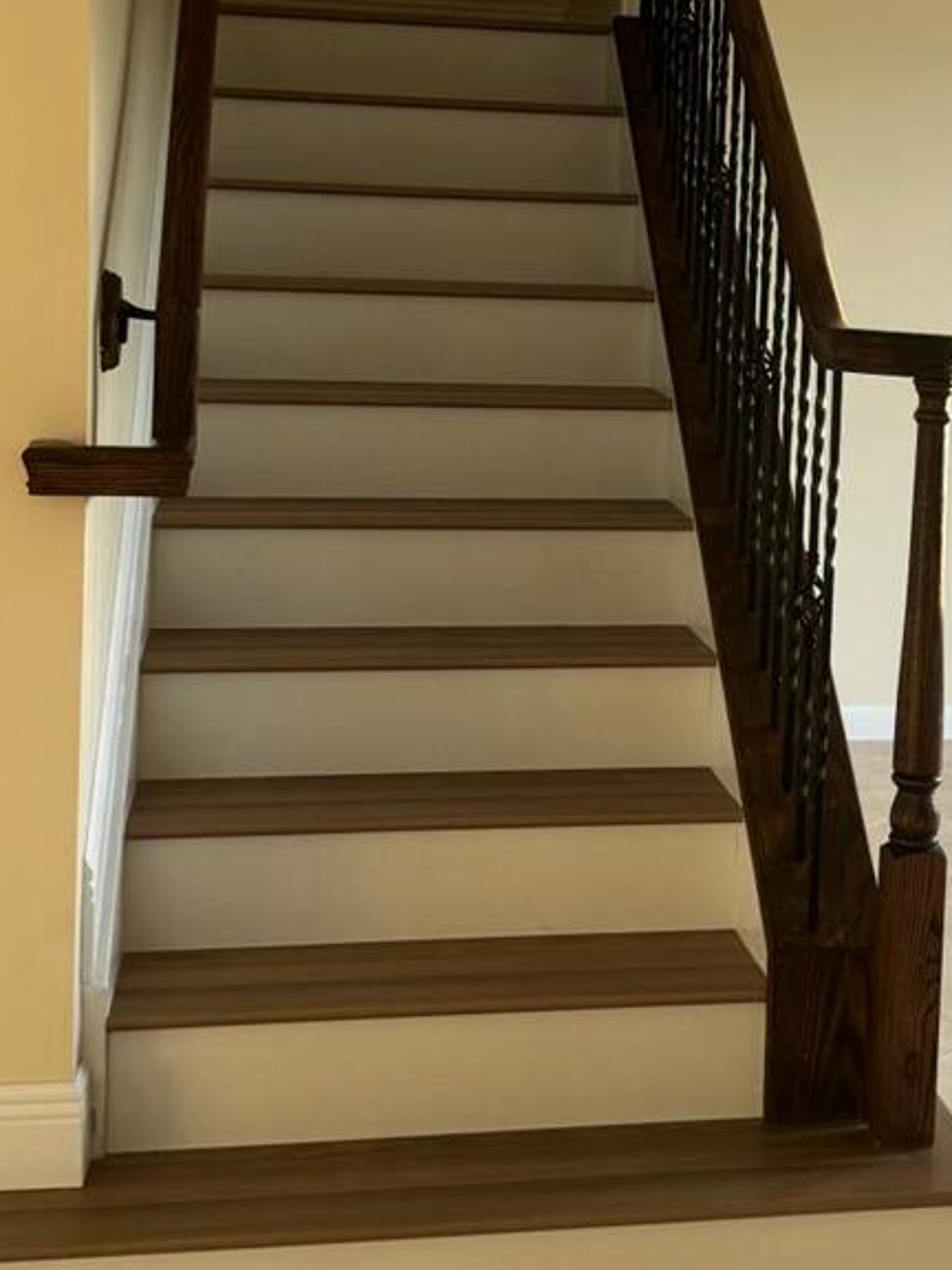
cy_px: 373
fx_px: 2347
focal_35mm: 64
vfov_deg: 29.9
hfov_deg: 22.4
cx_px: 837
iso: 125
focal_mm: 6.76
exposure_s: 1/121
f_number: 1.78
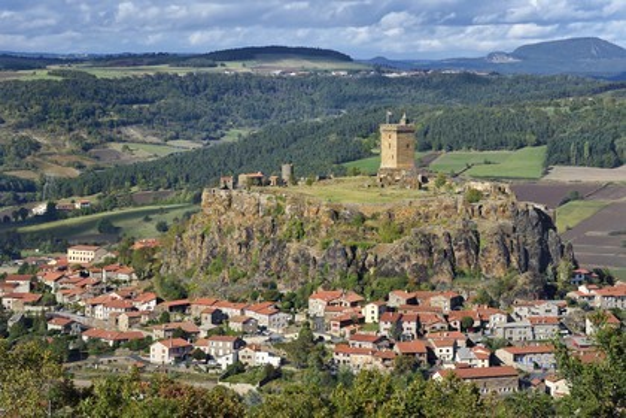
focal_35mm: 125
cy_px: 209
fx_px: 2173
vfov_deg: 11.0
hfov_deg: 16.4
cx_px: 313
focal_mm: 125
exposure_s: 1/250
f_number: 11
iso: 200
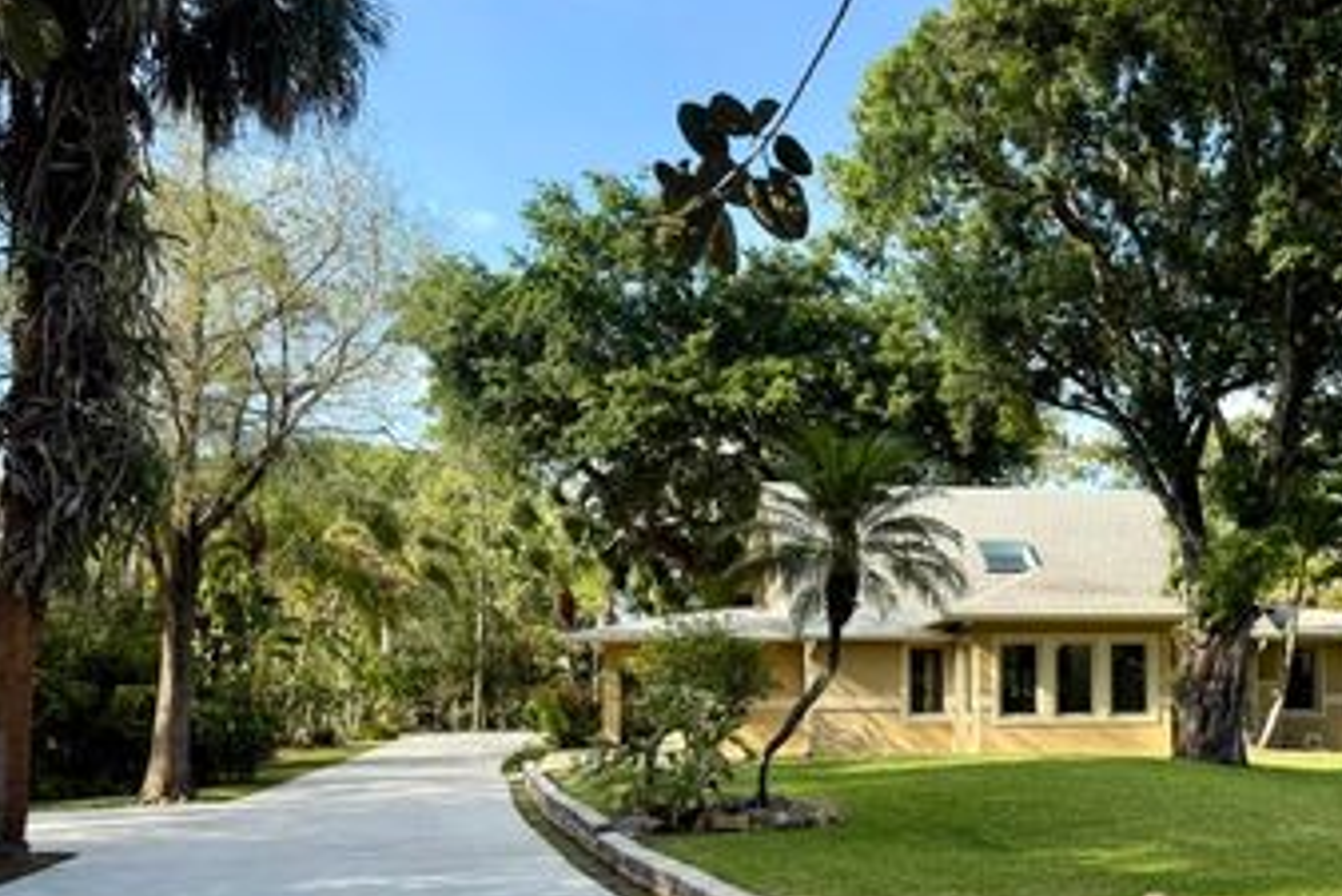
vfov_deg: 35.4
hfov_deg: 51.2
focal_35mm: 37
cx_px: 864
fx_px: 1380
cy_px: 635
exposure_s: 1/1292
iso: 80
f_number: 1.78
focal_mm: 6.76
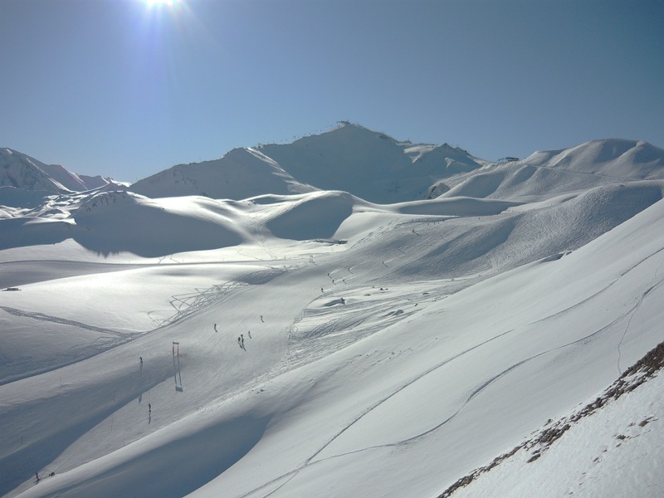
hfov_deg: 55.4
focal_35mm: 33
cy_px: 249
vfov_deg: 42.9
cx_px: 332
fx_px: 633
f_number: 8
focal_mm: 5.5
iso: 100
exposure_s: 1/500
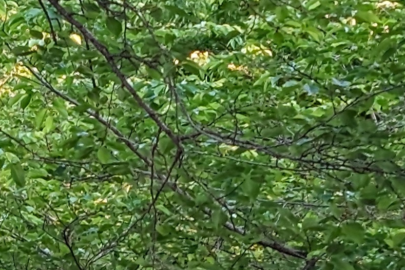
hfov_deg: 7.7
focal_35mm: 264
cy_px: 690
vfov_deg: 5.0
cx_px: -146
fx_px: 2970
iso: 70
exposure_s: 1/32.1
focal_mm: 6.9
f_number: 1.68
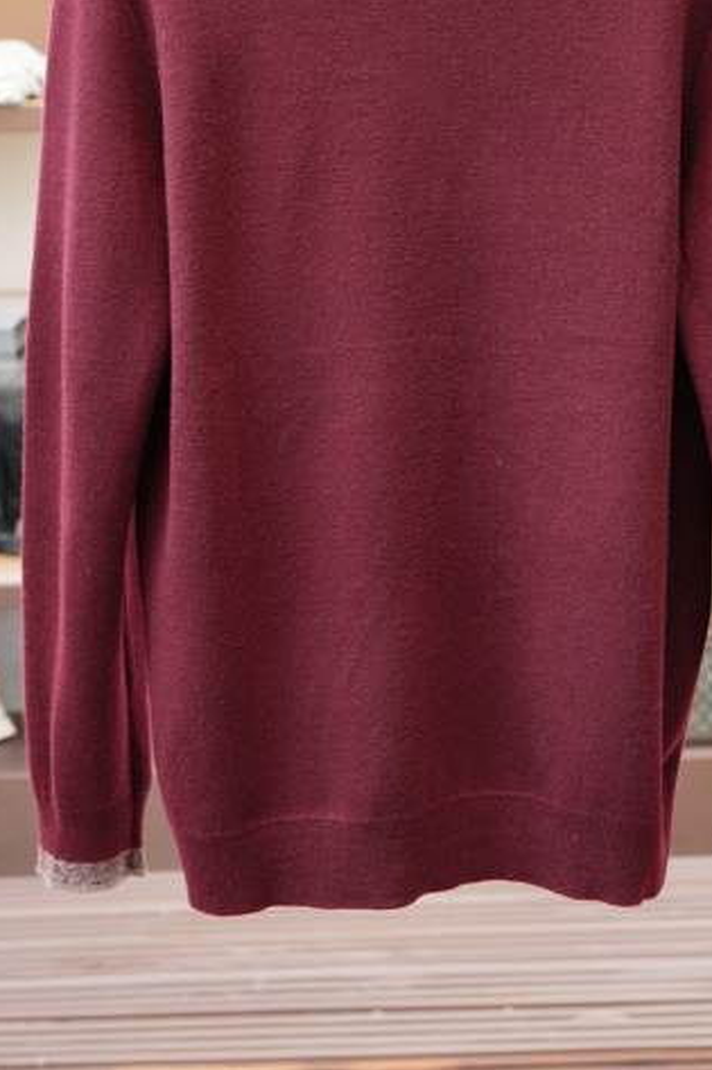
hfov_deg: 19.2
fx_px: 2108
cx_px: 410
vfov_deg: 28.3
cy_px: 360
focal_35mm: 71
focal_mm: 28
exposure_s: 1/125
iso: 320
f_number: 4
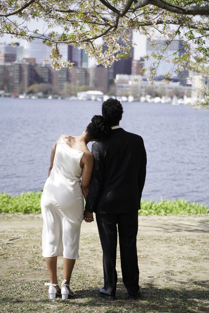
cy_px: 156
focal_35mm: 75
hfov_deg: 18.2
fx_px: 653
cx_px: 104
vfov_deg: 27.0
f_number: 2.8
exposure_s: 1/1600
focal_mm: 75
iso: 160
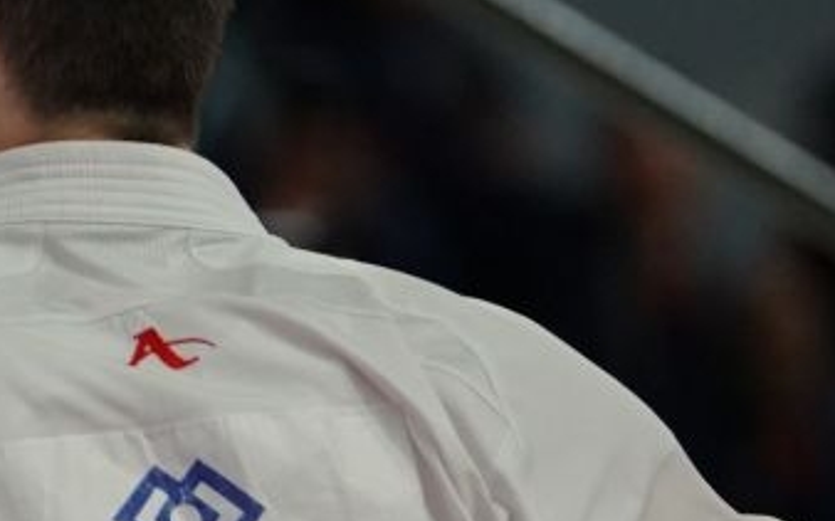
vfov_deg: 1.2
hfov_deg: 2.0
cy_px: 909
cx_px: -361
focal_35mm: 1052
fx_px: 23932
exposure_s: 1/1000
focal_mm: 194
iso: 1000
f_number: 2.8
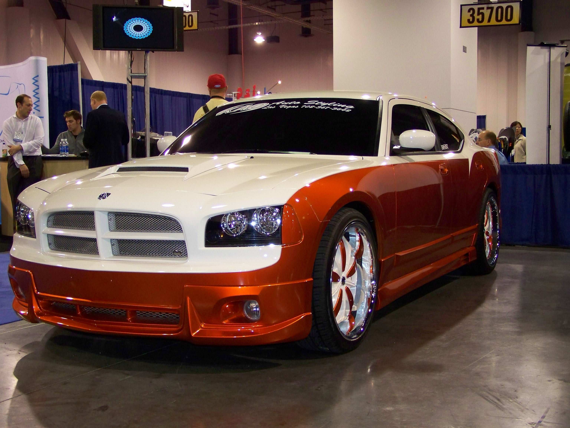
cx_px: 285
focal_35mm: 51
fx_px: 840
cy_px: 214
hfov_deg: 37.5
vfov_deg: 28.6
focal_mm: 8.5
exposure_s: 1/50
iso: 200
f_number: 3.2
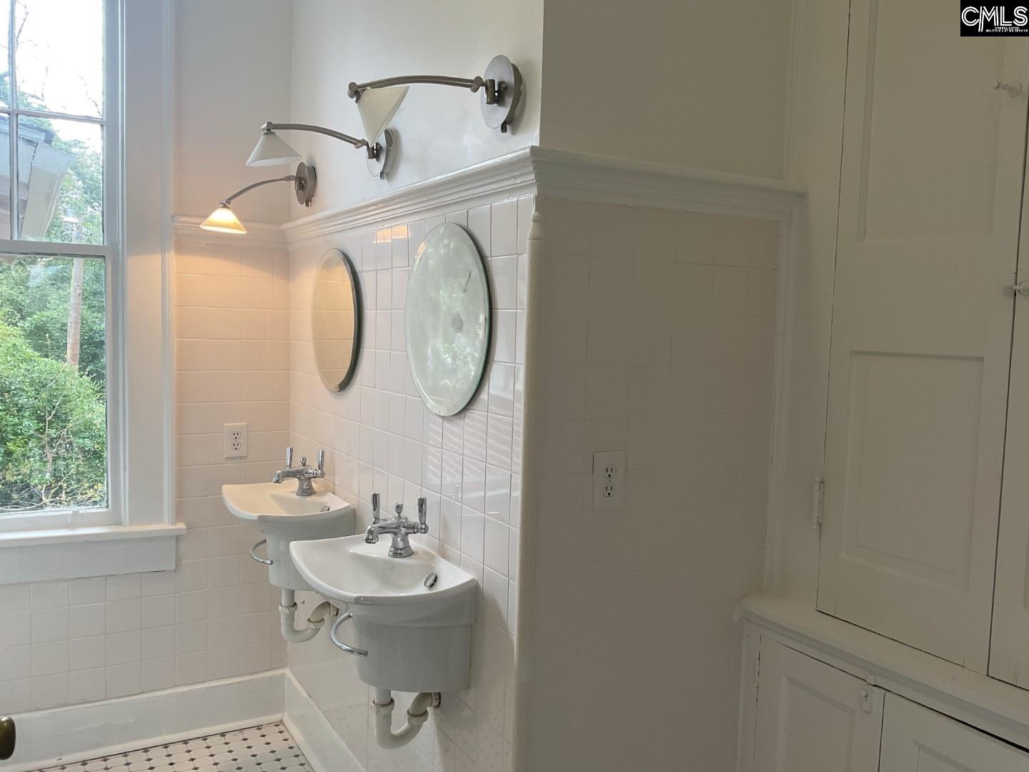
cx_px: 514
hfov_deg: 61.7
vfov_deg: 48.2
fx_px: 862
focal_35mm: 29
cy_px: 386
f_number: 1.8
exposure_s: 1/120
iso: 40
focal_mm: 3
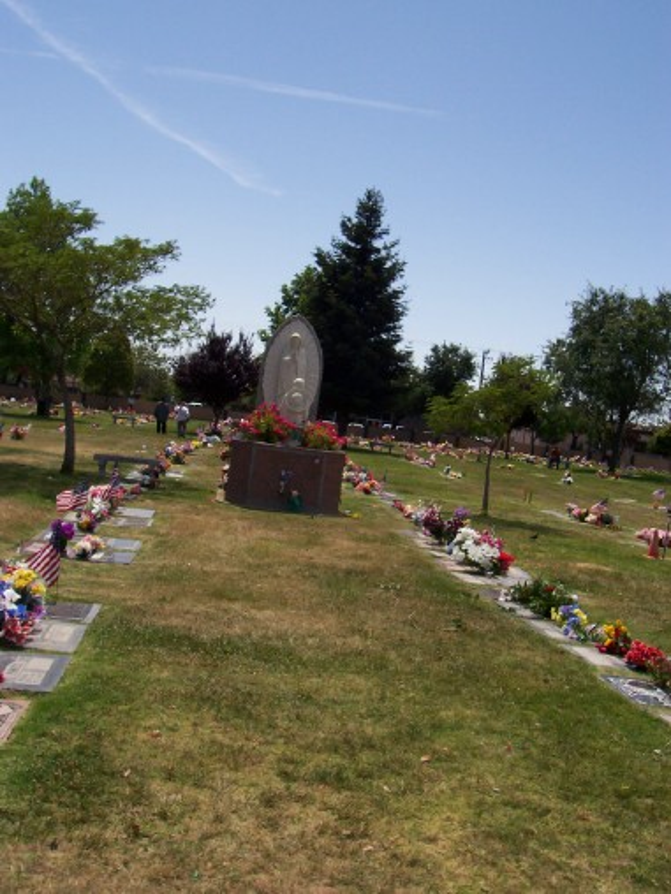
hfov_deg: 38.7
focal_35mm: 37
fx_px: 956
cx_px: 336
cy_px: 447
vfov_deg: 50.1
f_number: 5.6
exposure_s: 1/750
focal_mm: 5.6
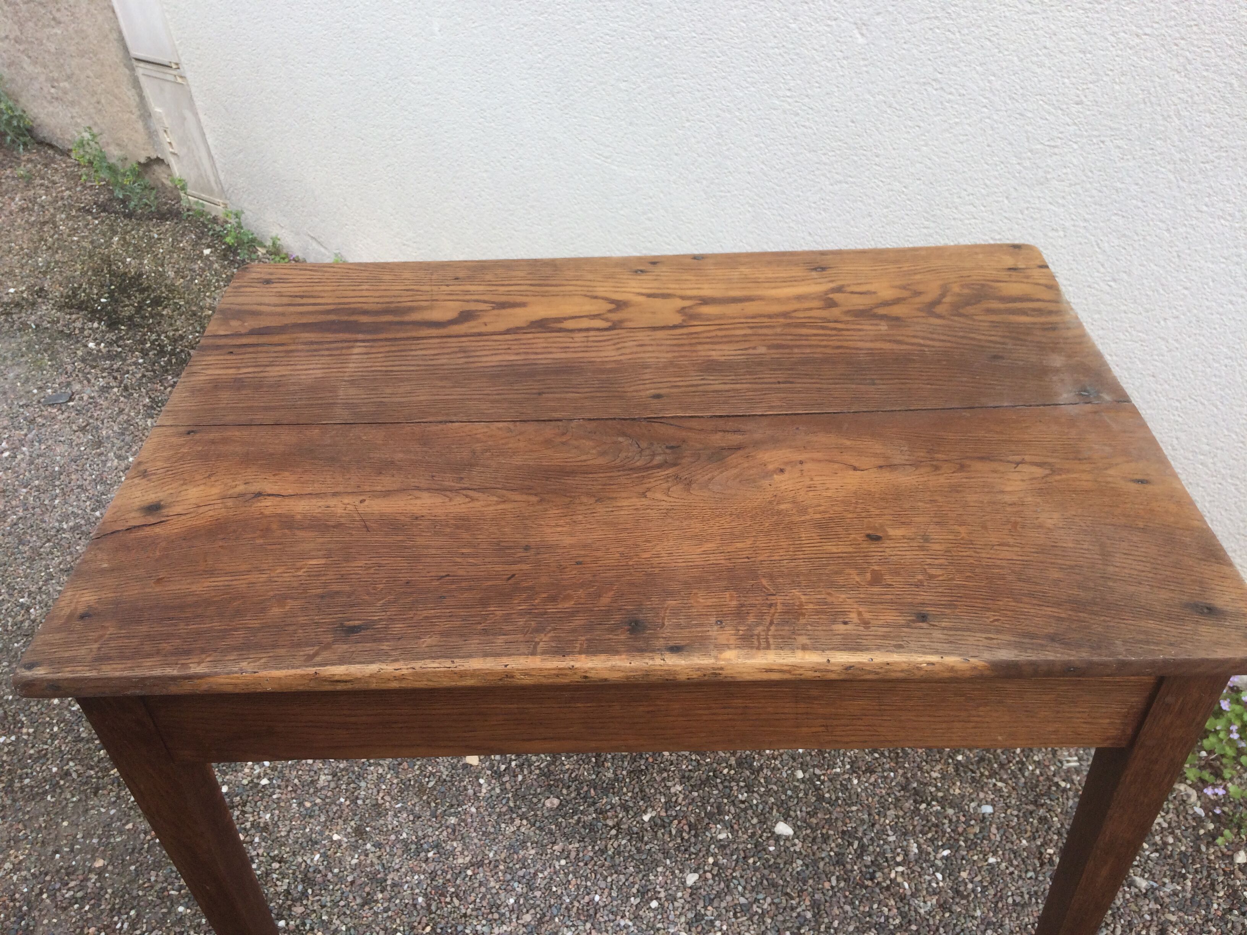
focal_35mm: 29
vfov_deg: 48.2
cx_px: 624
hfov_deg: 61.7
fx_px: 1045
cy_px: 468
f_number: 2.2
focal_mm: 4.15
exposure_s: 1/398
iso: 32
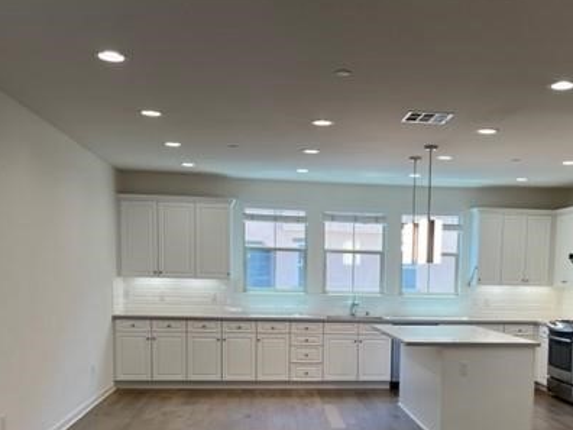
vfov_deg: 33.4
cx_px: 366
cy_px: 339
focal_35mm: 42
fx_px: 695
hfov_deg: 44.3
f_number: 1.6
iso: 50
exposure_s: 1/161
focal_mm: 5.1
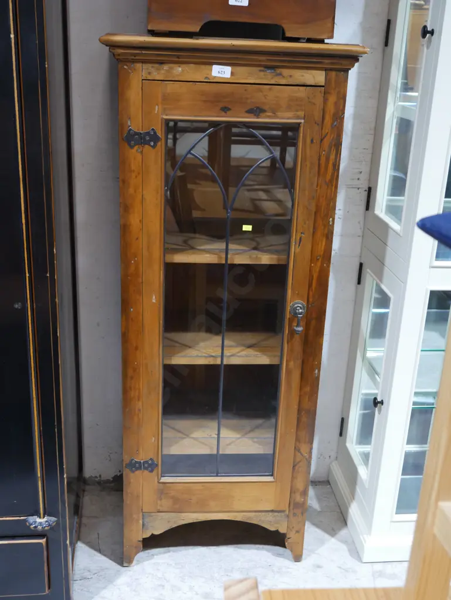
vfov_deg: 44.8
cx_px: 226
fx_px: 729
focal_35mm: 42
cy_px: 300
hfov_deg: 34.4
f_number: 5
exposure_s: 1/60
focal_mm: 21
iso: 1600
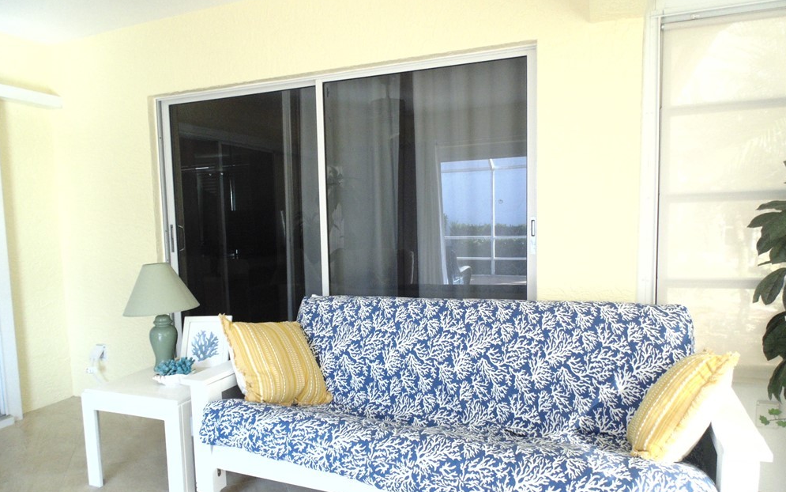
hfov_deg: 74.8
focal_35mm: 24
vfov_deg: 51.0
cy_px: 274
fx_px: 514
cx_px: 387
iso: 200
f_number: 3.1
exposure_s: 1/30
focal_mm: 4
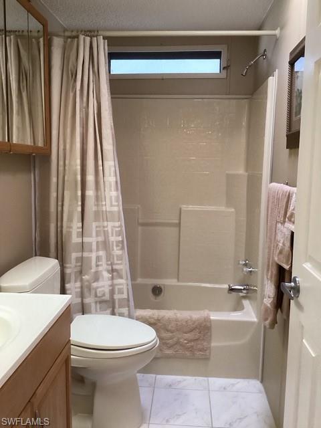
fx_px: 383
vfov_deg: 58.4
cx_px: 160
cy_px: 214
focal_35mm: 31
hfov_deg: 45.4
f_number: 2.4
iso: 320
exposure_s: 1/60
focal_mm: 3.3
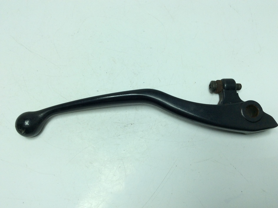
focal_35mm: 32
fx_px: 257
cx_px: 139
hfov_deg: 56.9
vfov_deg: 44.1
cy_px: 104
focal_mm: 3.3
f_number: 2.4
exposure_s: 1/561
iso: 32
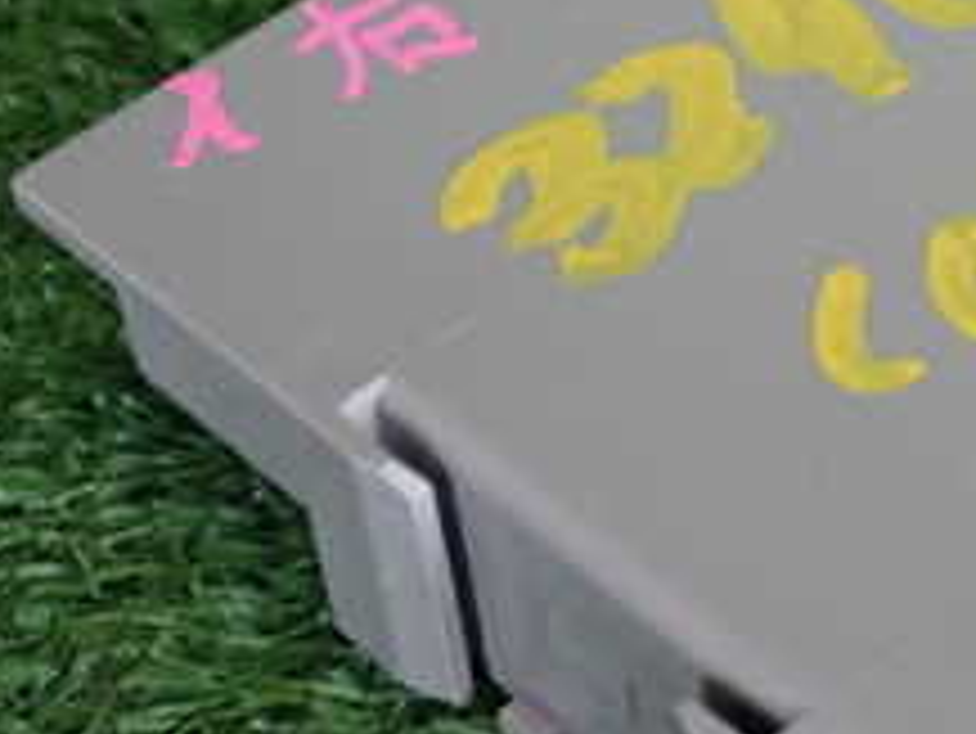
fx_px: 3667
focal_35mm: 130
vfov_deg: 11.4
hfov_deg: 14.4
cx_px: 1322
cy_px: 351
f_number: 3.1
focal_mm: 8.4
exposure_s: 1/50
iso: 500
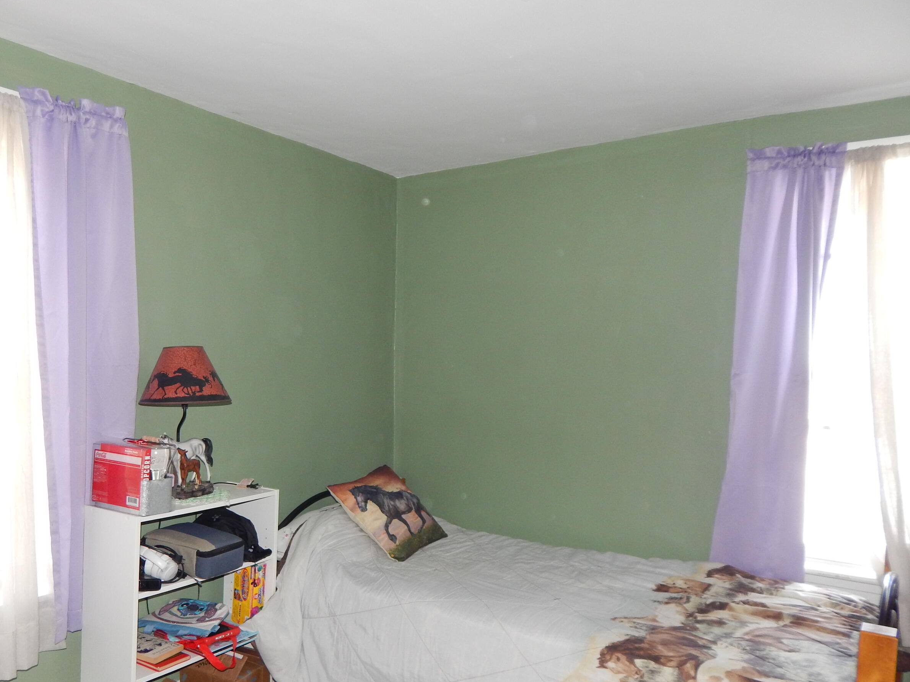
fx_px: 762
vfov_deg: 47.9
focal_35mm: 29
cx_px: 347
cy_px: 413
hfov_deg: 60.9
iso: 200
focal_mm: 4
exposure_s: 1/30
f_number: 3
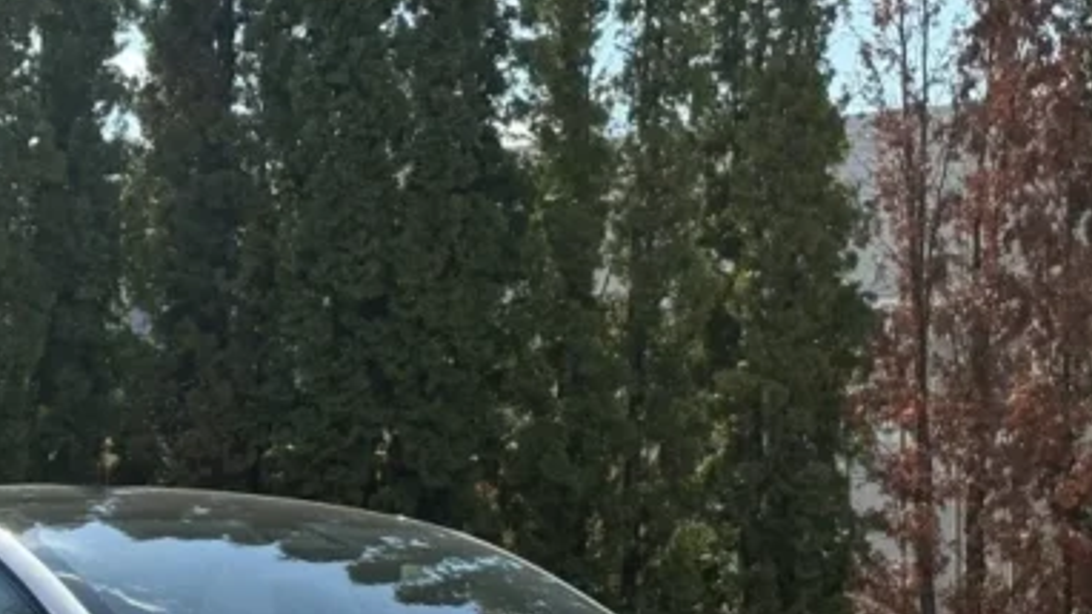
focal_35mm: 114
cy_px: 734
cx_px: 383
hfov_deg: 18.7
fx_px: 3301
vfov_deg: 10.5
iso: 40
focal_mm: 5.96
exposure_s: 1/2994
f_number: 1.6
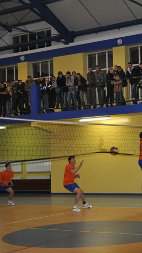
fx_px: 482
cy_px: 126
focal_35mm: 72
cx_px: 146
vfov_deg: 29.4
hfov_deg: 16.4
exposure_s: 1/125
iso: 800
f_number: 4.2
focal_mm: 30
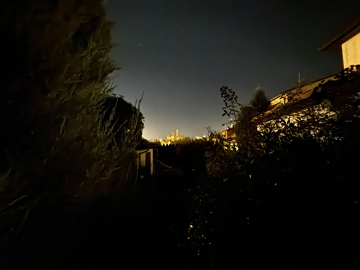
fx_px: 146
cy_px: 135
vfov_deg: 85.7
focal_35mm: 14
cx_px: 180
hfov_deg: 102.1
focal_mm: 2.22
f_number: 2.2
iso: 12500
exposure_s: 1/2
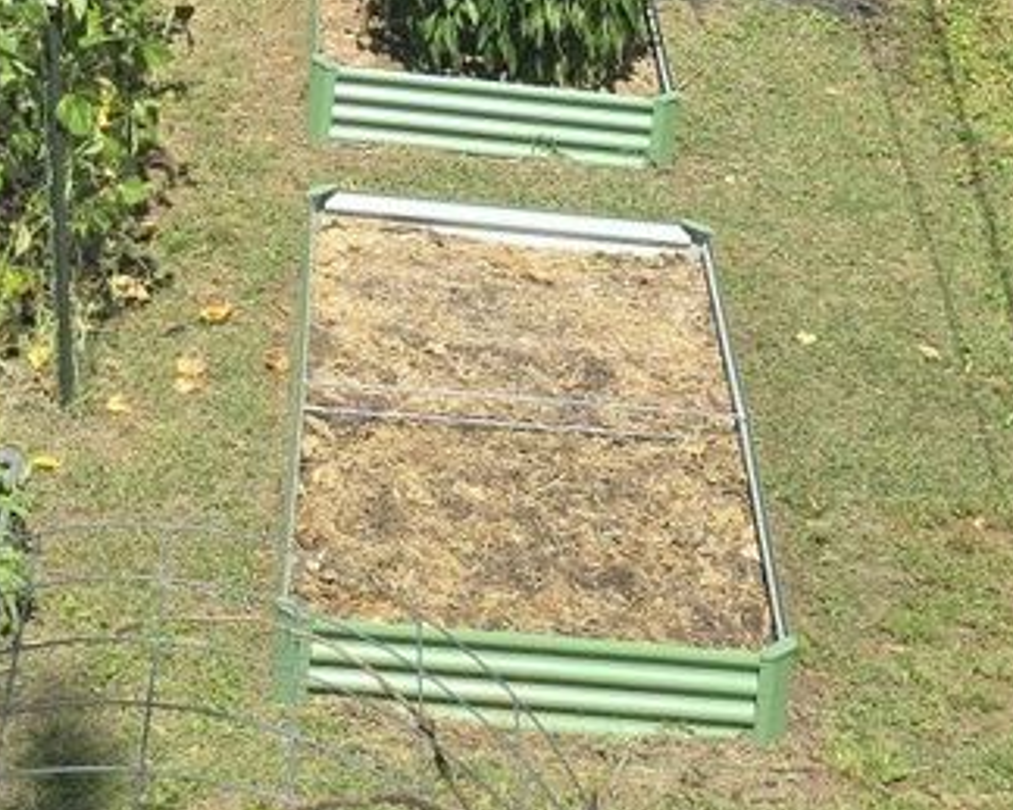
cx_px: 184
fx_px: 3327
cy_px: -369
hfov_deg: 17.2
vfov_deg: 13.2
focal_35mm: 111
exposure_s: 1/1667
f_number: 1.7
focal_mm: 6.3
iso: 40
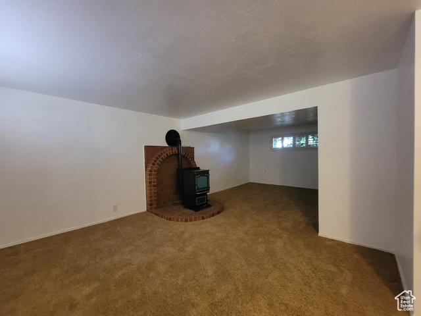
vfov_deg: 89.9
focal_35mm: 13
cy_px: 158
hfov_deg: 106.2
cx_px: 210
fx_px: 158
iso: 800
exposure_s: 1/24
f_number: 2.2
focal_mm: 2.2
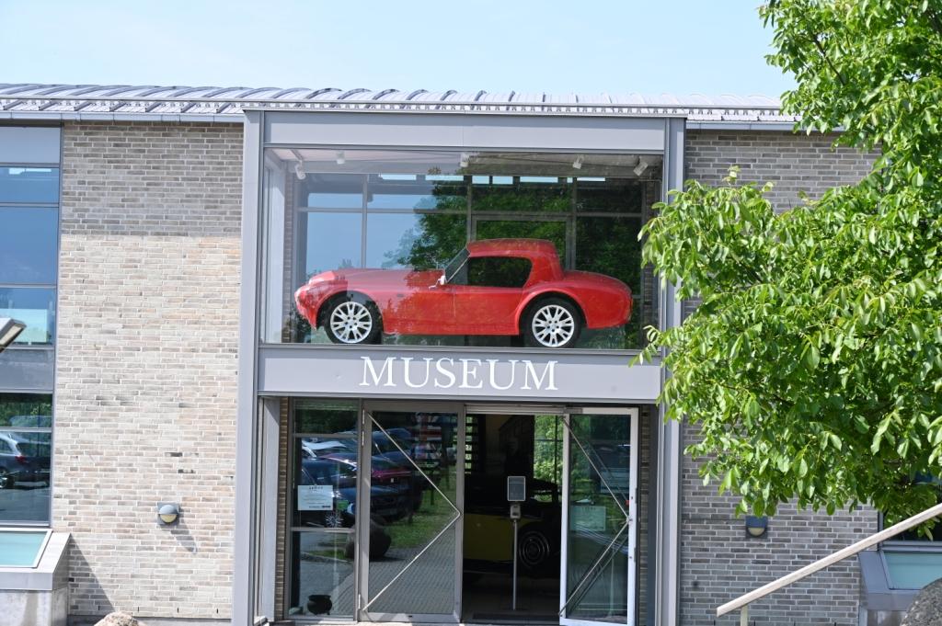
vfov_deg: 15.3
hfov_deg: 22.9
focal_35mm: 89
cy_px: 313
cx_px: 471
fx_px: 2327
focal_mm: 89
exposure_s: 1/500
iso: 640
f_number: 11
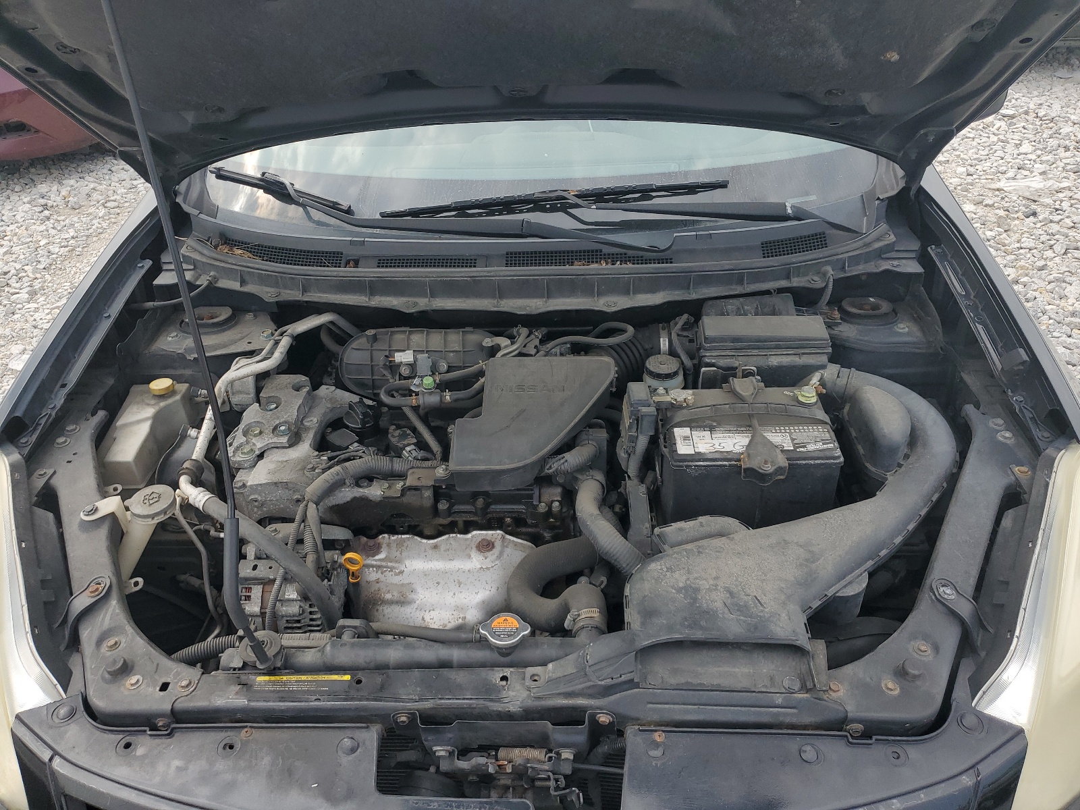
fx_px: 811
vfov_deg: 53.1
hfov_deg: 67.3
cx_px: 540
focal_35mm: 26
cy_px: 405
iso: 50
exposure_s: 1/1111
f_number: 1.5
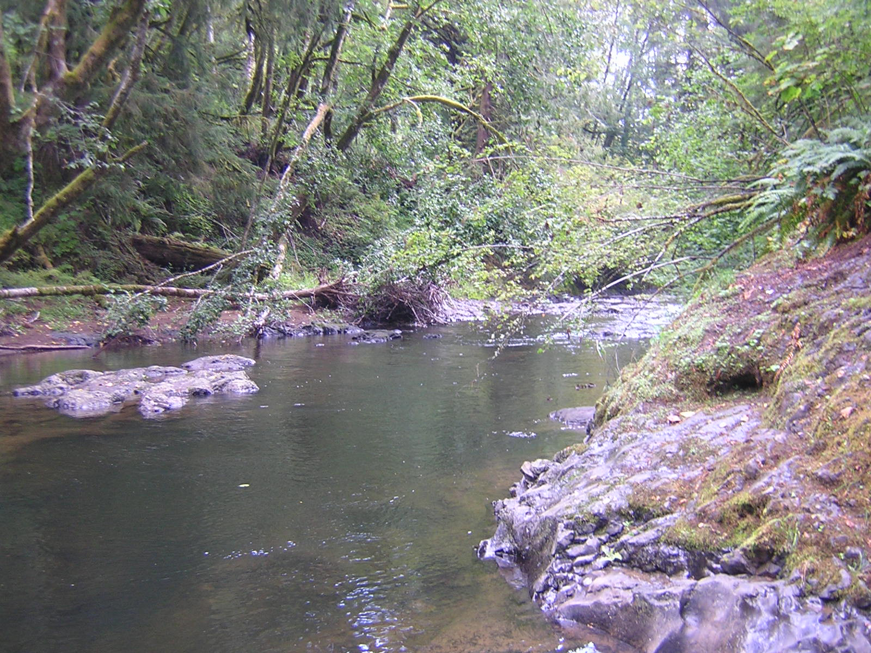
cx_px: 436
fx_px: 906
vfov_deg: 39.7
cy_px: 326
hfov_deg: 51.4
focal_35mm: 36
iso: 140
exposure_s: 1/30
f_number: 2.6
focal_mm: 4.7
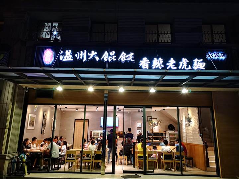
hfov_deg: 65.3
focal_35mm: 27
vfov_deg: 51.4
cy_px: 90
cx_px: 120
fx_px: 186
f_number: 1.8
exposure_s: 1/33.3
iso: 320
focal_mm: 3.95
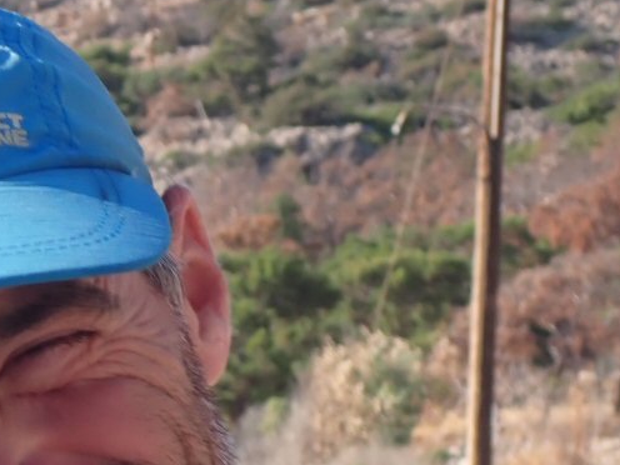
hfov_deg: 7.3
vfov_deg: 5.5
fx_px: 4818
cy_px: 510
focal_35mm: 269
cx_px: 22
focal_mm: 18
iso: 100
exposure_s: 1/160
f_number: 6.3
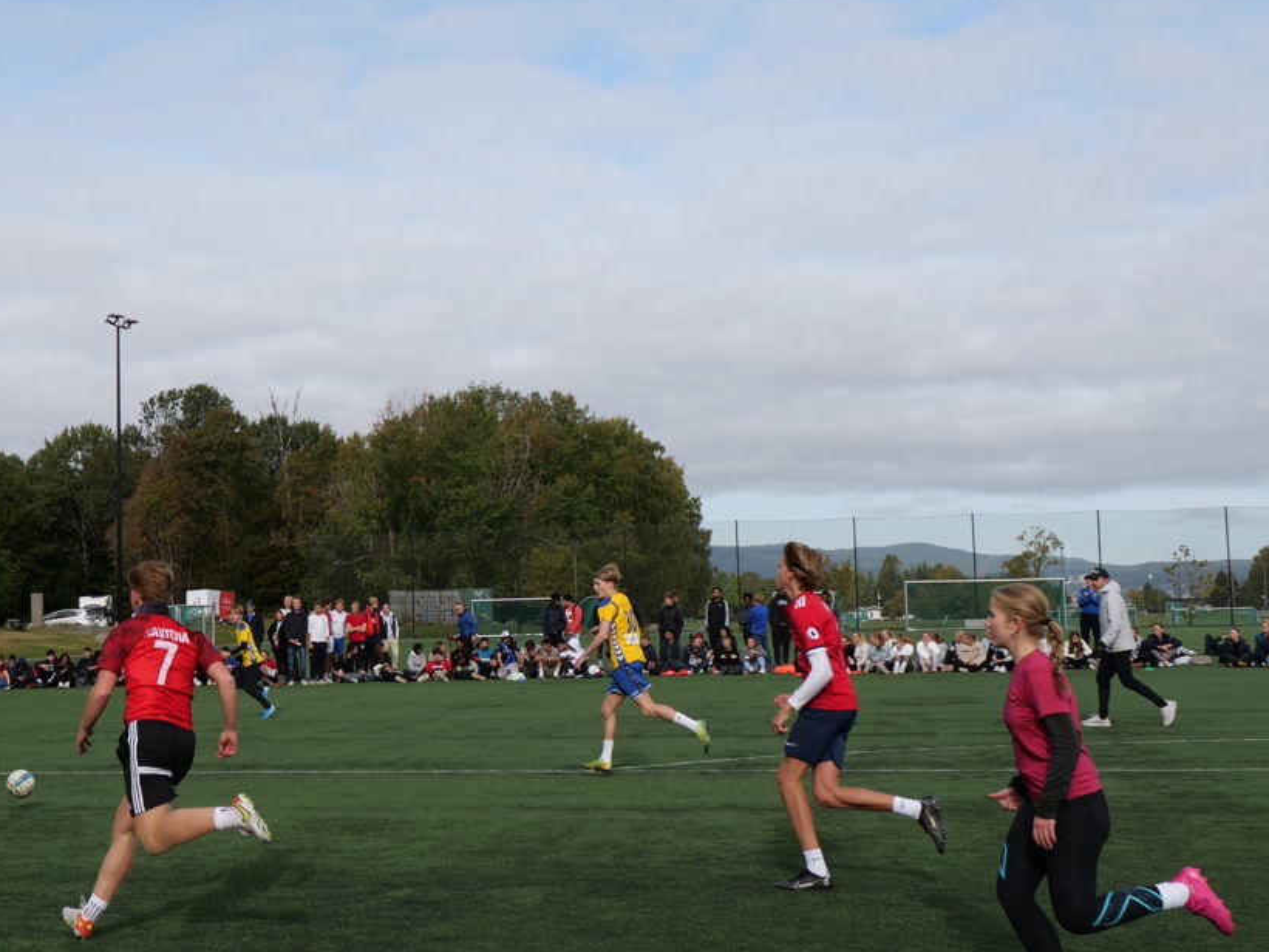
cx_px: 255
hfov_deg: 35.0
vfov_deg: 27.5
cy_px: 445
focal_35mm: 53
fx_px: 1943
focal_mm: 16
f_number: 4.5
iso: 200
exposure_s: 1/1300
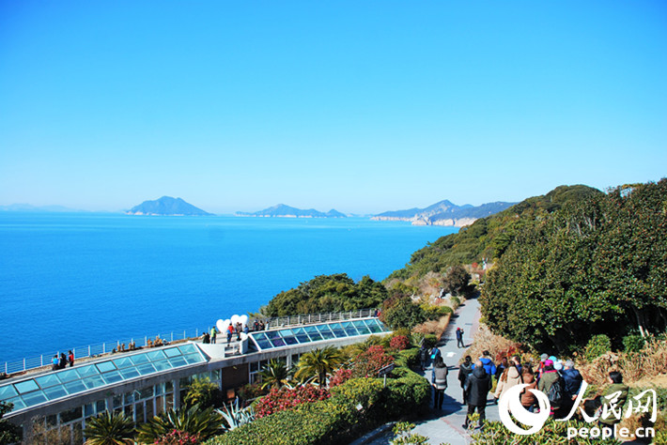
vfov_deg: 48.0
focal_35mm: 27
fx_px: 500
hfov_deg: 67.4
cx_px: 334
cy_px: 222
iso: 100
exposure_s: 1/400
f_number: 5
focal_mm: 18
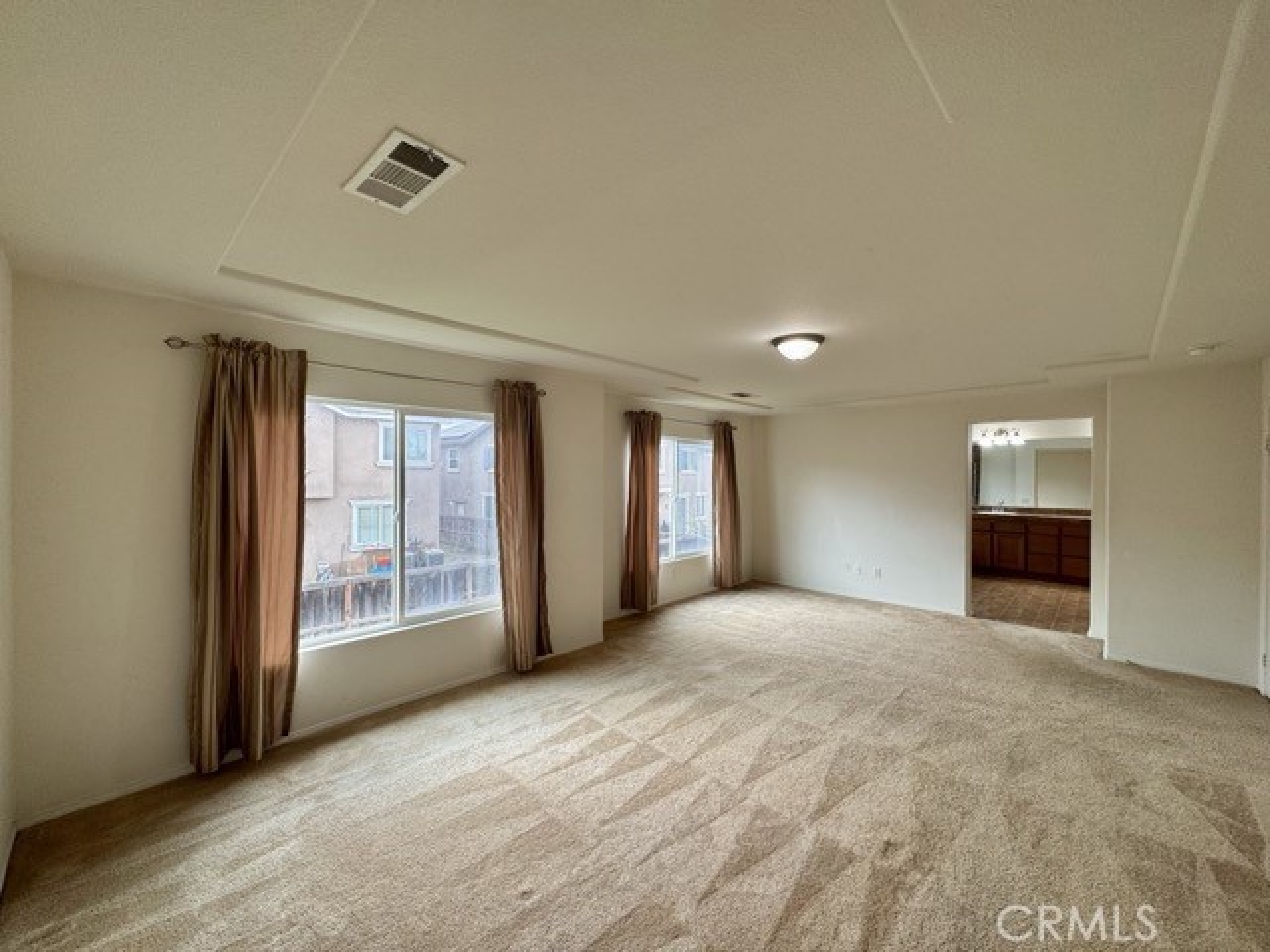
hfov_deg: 102.1
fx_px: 514
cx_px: 635
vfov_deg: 85.7
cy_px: 476
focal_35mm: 14
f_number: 2.2
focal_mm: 2.22
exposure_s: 1/120
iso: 64
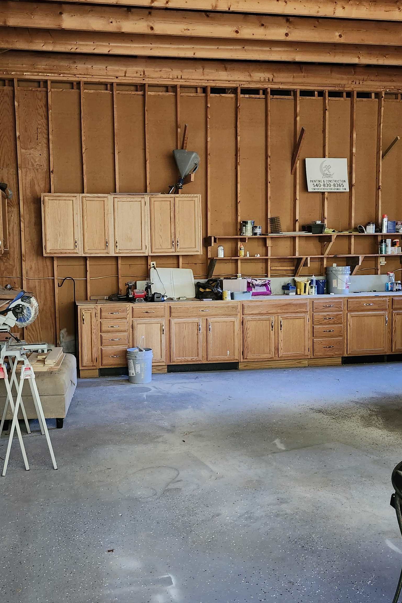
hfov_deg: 40.9
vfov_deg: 58.7
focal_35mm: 32
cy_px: 301
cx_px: 159
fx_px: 536
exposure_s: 1/30
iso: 640
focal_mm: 5.54
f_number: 1.8
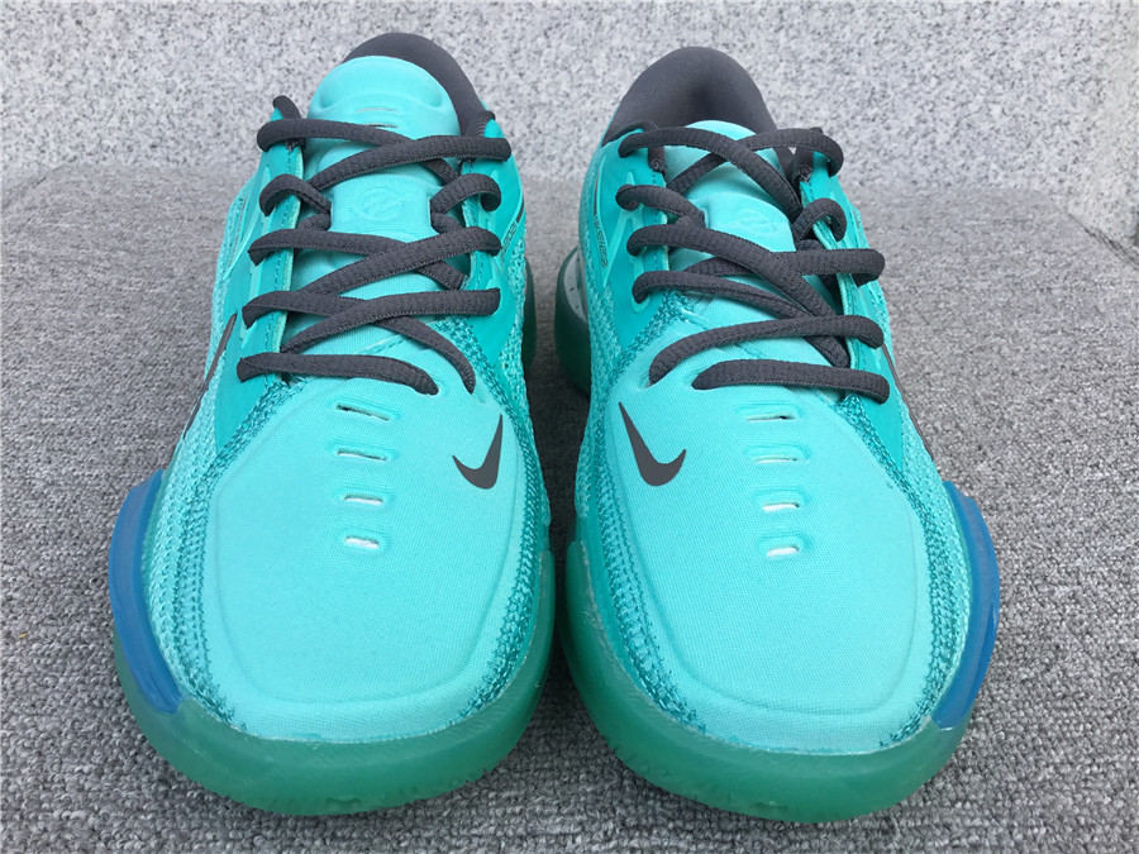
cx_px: 570
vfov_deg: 45.4
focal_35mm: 31
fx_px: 1020
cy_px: 427
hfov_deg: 58.4
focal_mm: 3.3
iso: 25
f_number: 2.4
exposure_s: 1/323
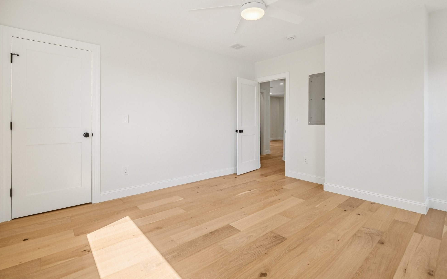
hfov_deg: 97.8
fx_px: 195
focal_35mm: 16
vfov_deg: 71.1
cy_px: 126
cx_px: 221
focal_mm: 10
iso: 320
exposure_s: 1/120
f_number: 5.6
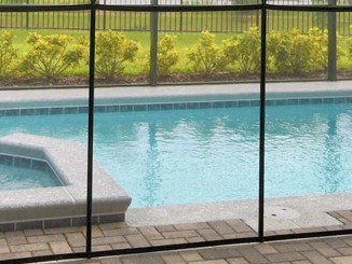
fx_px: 763
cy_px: -80
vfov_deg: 18.3
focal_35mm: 75
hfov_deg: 25.9
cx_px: 138
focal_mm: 10
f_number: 9
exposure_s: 1/250
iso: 100
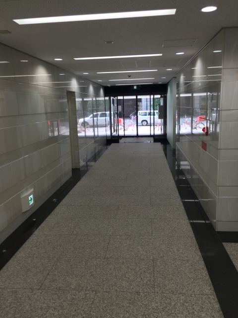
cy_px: 159
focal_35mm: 29
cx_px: 119
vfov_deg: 61.7
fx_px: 266
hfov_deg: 48.2
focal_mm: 4.15
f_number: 2.2
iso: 32
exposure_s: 1/60
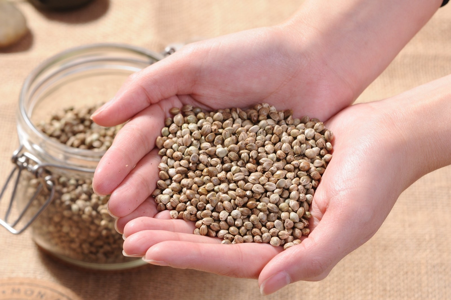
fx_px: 1595
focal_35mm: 128
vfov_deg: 10.7
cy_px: 150
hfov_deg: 16.1
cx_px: 226
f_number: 9
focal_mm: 85
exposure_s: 1/125
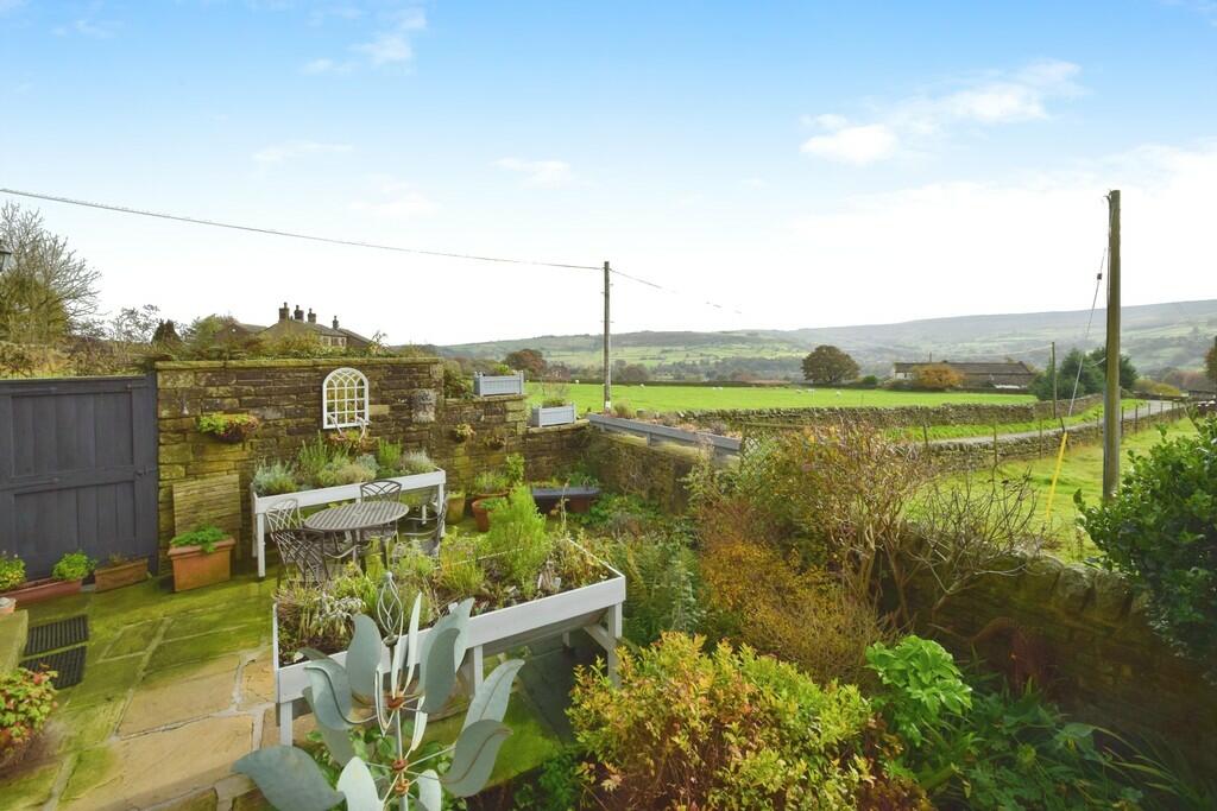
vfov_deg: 77.3
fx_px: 507
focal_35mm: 15
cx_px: 608
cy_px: 406
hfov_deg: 100.4
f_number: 11
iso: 400
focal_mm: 10
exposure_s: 1/400
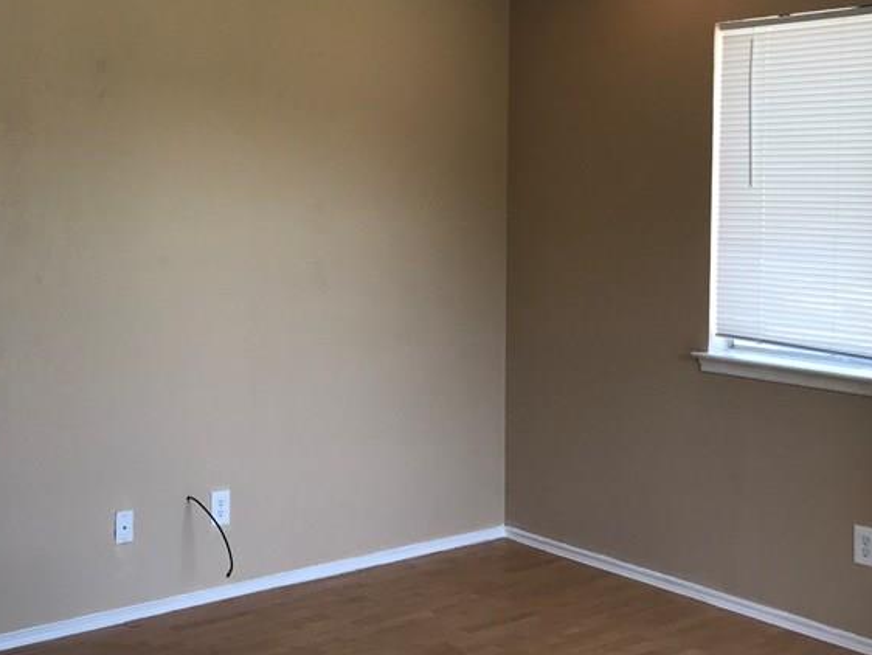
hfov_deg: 36.9
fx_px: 1285
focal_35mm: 51
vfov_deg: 28.6
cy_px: 284
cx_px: 256
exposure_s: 1/120
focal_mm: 3.99
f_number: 1.8
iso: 40
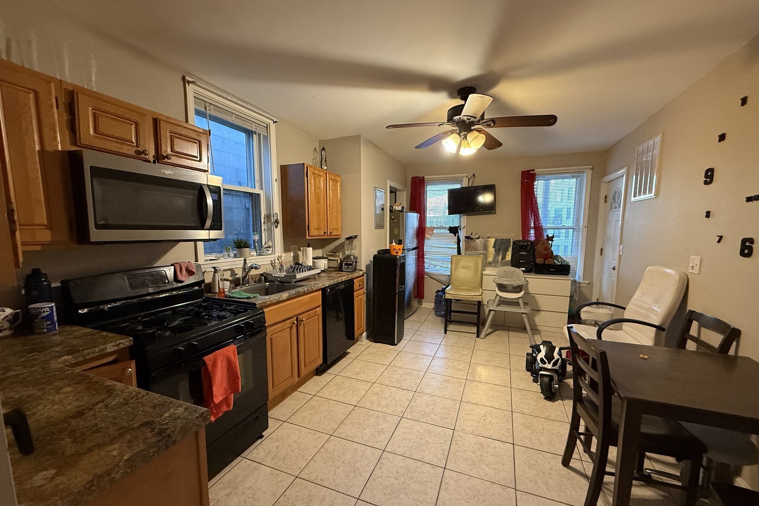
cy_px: 270
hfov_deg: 100.4
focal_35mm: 15
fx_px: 316
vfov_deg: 77.2
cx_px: 380
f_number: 2.2
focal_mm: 2.22
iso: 500
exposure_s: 1/60
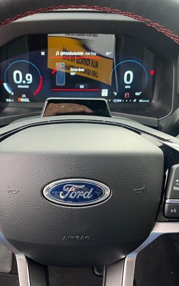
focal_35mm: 37
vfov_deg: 52.8
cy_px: 143
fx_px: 289
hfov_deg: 34.3
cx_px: 70
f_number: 1.6
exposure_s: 1/108
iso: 64
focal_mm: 5.1
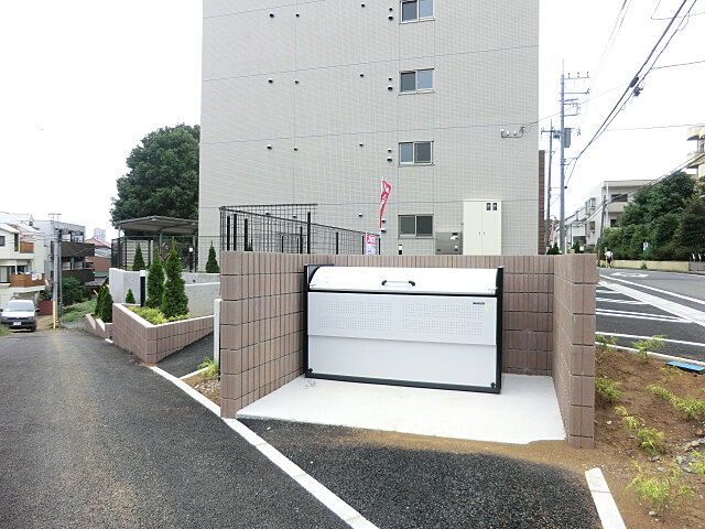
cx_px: 352
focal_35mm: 24
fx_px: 489
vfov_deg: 56.8
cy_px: 264
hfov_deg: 71.6
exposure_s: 1/100
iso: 80
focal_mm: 4.3
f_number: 3.2
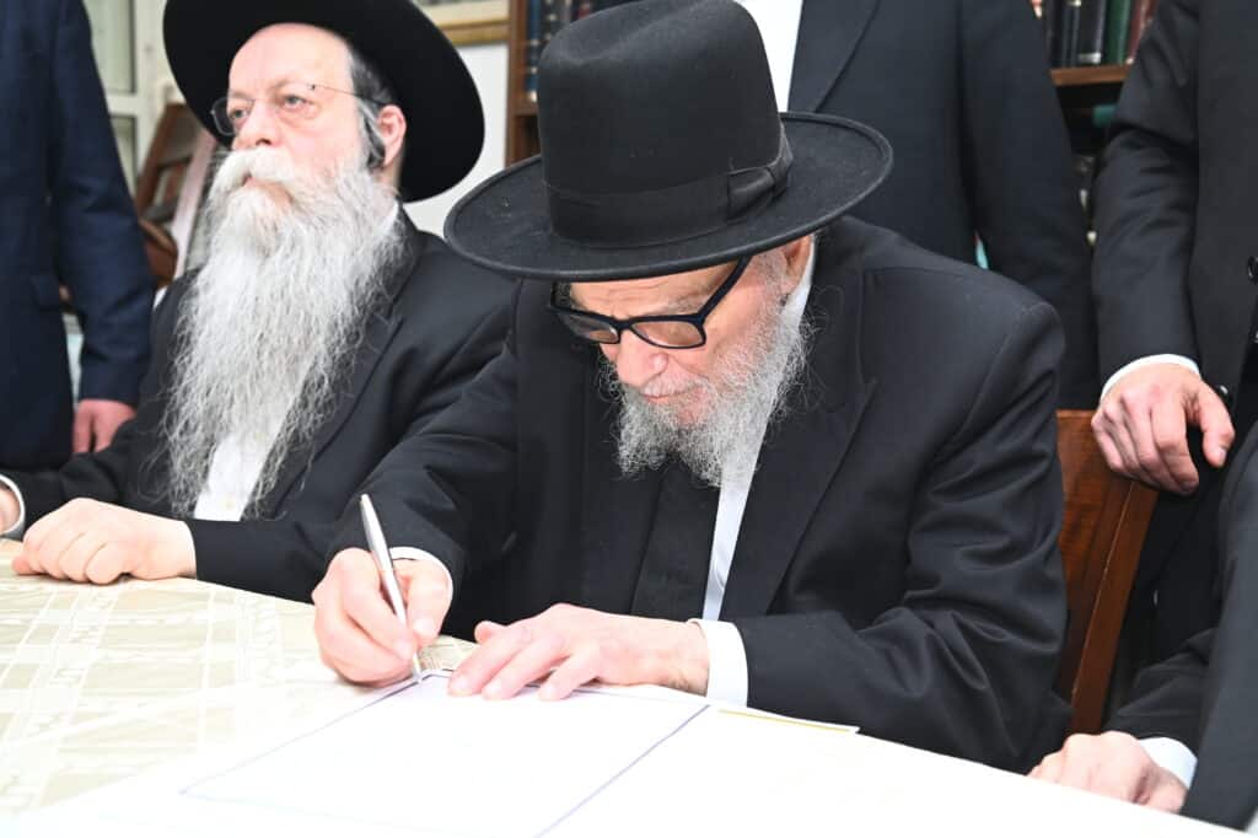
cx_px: 629
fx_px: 1747
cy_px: 419
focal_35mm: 50
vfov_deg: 27.0
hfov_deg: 39.6
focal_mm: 50
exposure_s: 1/100
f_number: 5
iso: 1250
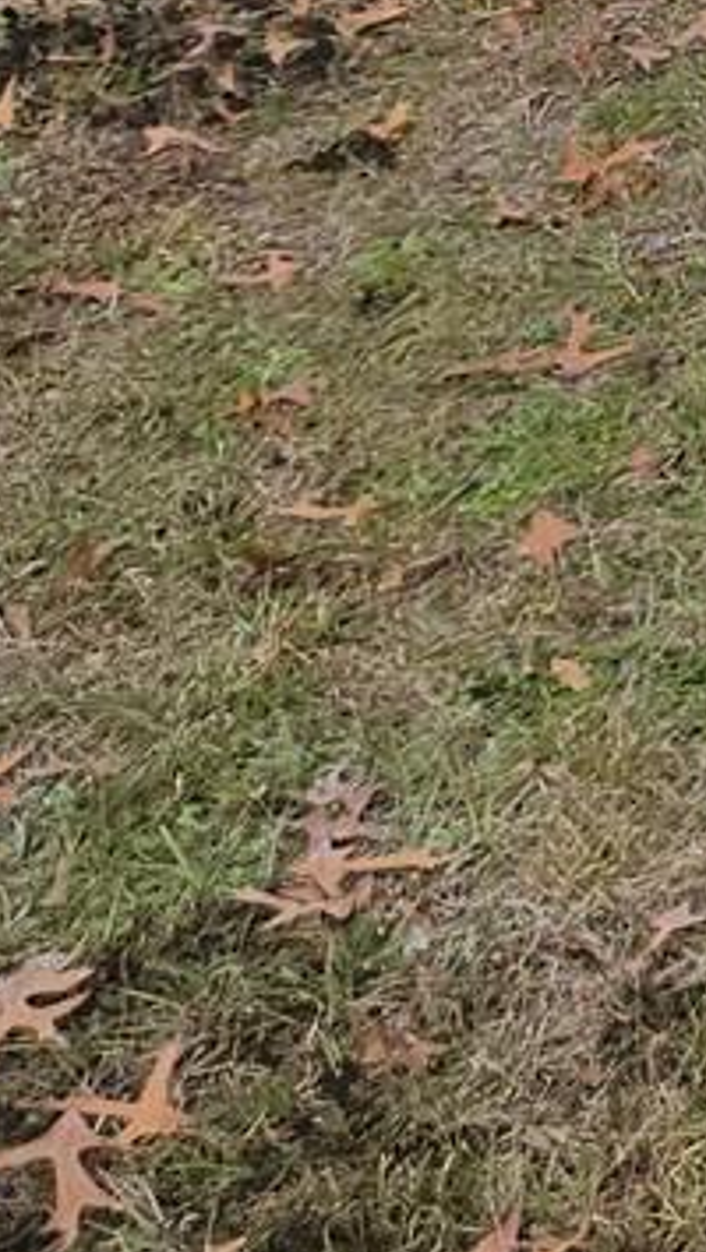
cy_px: -695
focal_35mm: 113
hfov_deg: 8.7
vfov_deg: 16.9
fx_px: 3756
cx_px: 2157
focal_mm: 5.4
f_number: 1.8
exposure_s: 1/571
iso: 20
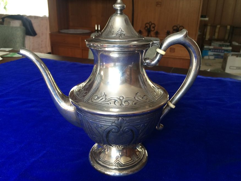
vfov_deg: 45.4
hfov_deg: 58.4
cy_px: 89
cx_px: 119
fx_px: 216
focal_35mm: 31
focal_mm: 4.12
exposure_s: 1/30
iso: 100
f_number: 2.2
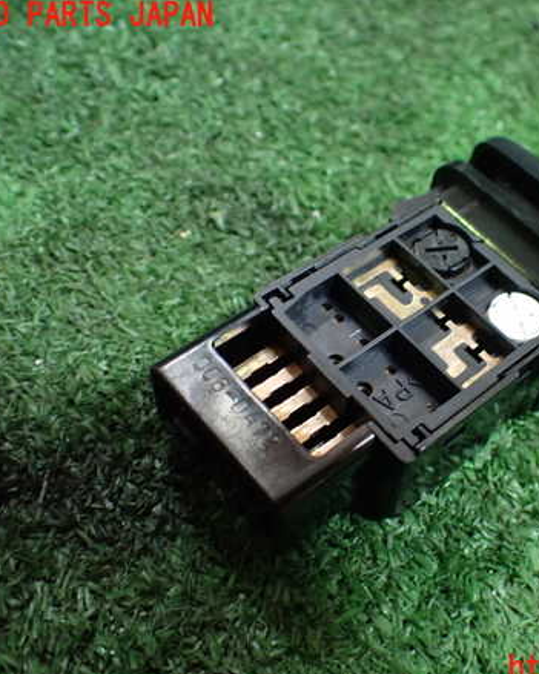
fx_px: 798
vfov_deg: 45.8
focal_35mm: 40
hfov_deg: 36.6
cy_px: 342
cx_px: 395
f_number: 2.3
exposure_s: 1/80
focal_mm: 5.4
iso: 800
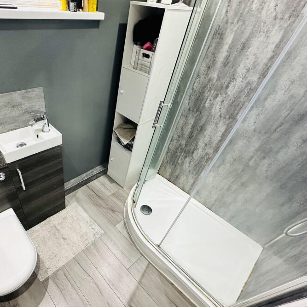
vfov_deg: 77.3
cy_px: 173
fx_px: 191
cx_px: 100
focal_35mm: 19
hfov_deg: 75.1
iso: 250
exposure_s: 1/100
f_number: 2.2
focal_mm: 2.22
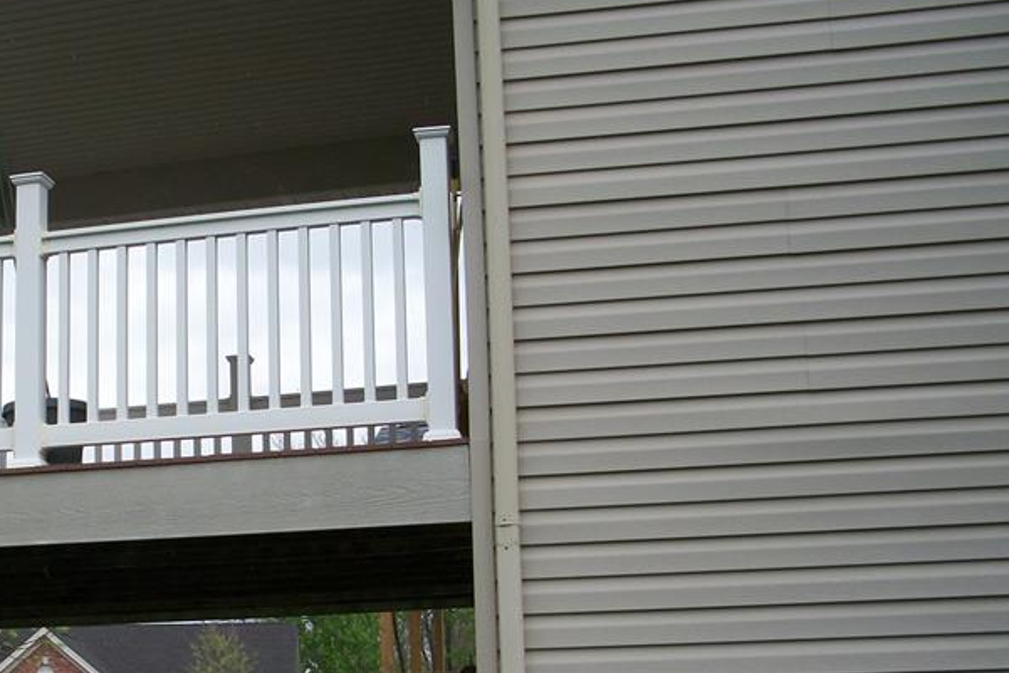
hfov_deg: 31.6
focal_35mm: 62
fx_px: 1738
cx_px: 205
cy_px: 539
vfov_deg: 21.6
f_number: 3.1
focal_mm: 6.3
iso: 80
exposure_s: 1/400
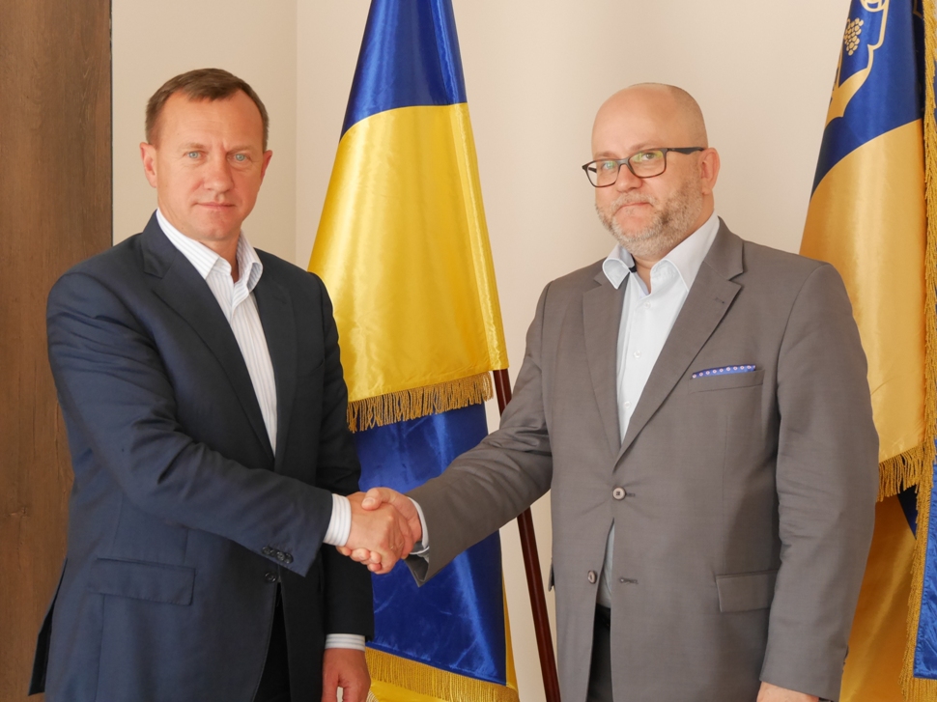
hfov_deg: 26.3
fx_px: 2003
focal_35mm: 74
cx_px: 468
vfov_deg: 19.9
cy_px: 351
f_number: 4.6
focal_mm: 37
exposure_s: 1/80
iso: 1600
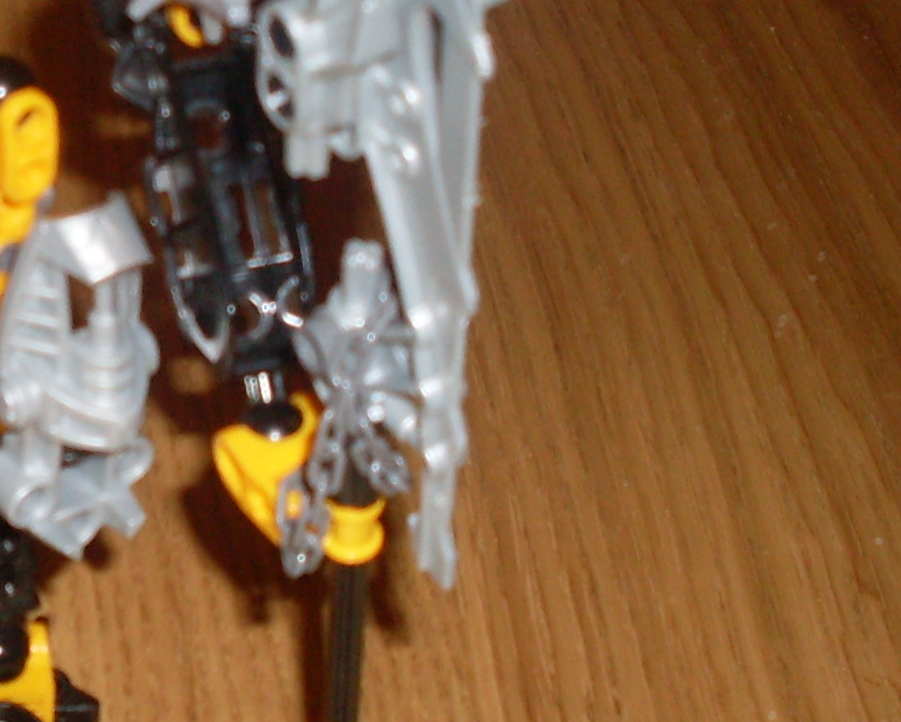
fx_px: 3094
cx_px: -182
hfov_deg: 15.9
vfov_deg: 13.3
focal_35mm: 116
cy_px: 253
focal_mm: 6.3
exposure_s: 1/45
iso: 100
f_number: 2.8
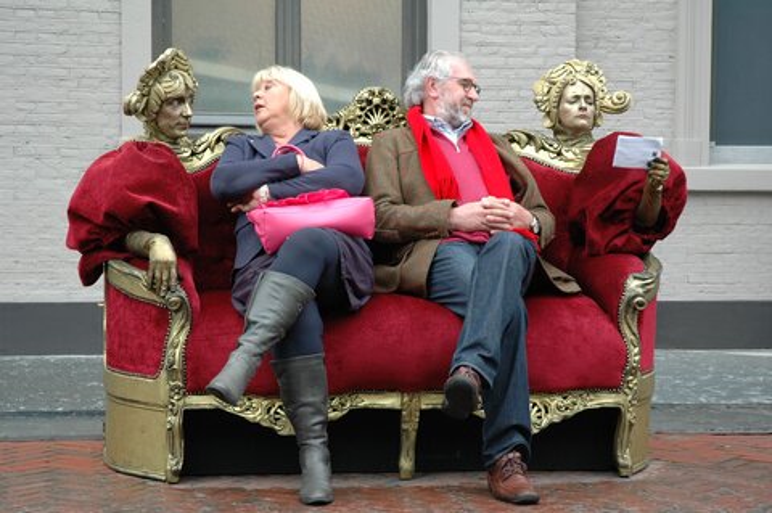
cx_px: 386
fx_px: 1767
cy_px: 256
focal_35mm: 82
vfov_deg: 16.5
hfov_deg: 24.6
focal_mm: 55
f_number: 6.3
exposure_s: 1/160
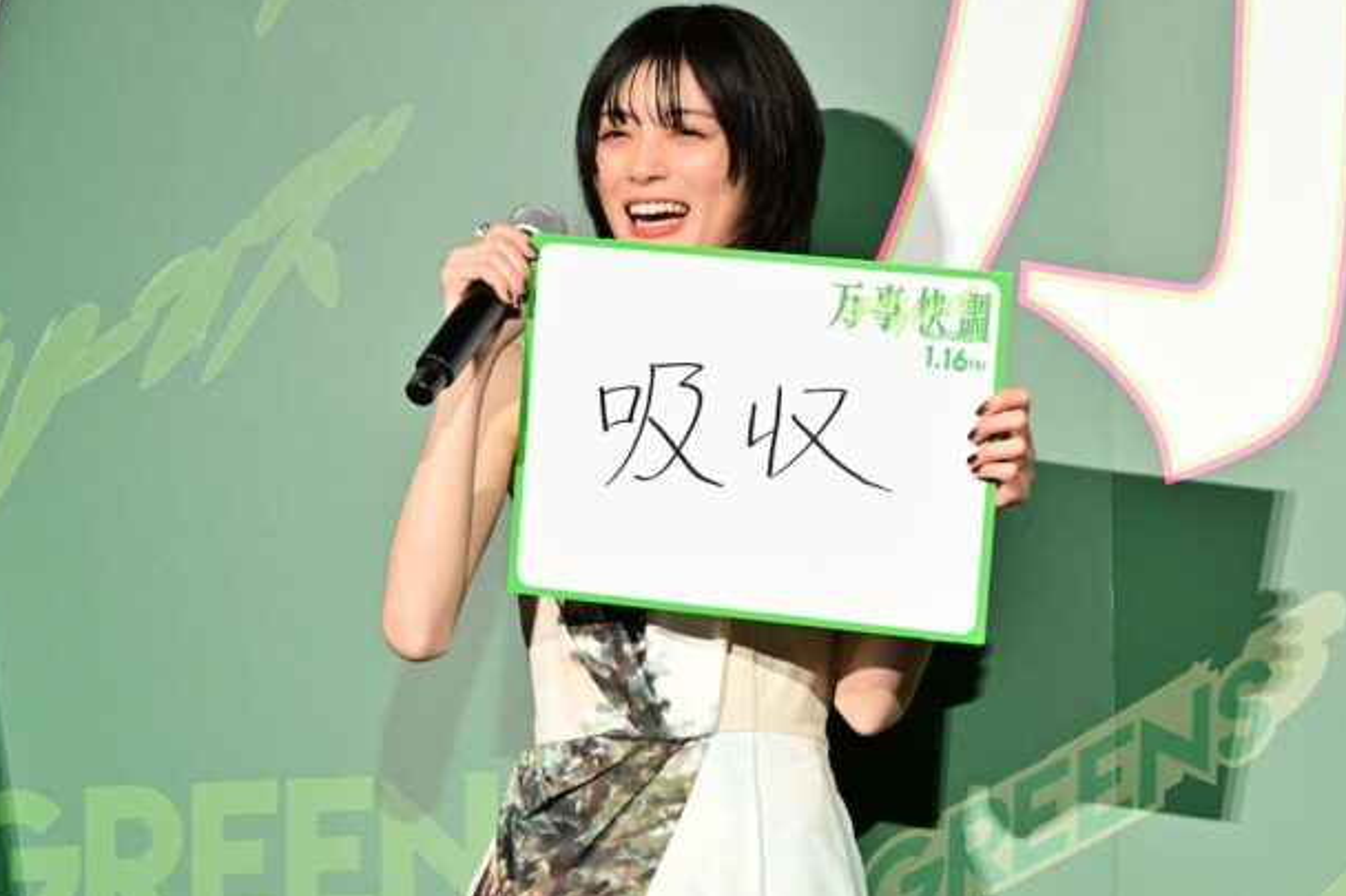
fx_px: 5756
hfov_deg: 13.3
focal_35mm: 154
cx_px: 697
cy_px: 529
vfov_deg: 8.9
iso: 4000
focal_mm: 120
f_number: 6.3
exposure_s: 1/200
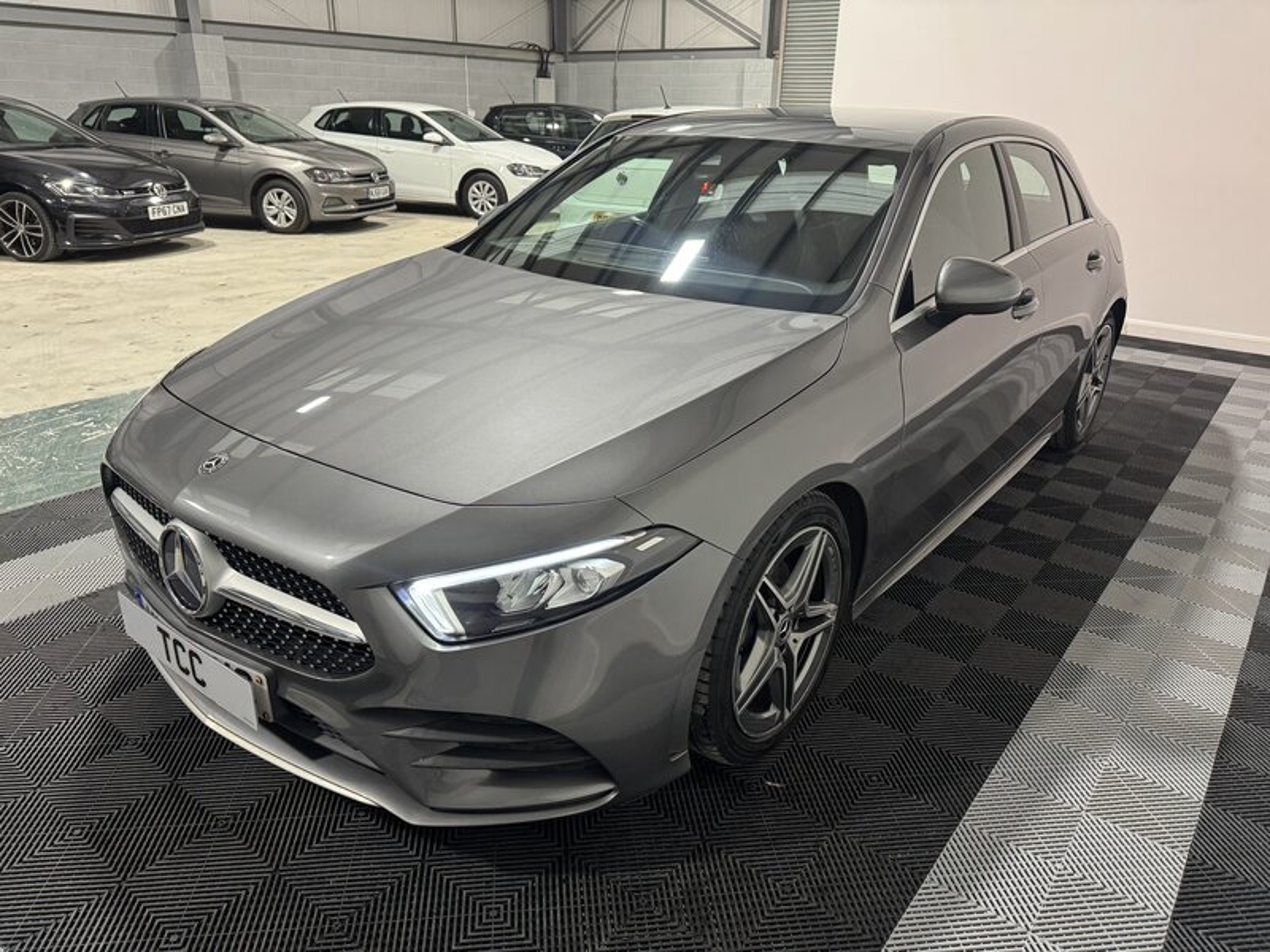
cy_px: 476
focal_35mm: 24
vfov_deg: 56.8
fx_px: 881
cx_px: 635
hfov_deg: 71.6
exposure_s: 1/50
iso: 320
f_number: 1.78
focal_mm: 6.76
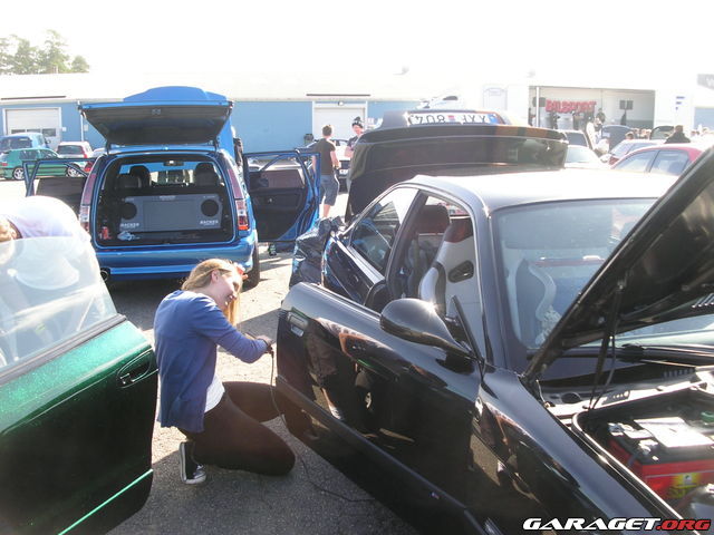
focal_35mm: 38
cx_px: 357
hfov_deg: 49.0
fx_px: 784
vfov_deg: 37.7
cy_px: 268
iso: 100
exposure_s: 1/180
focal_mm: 7.8
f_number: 4
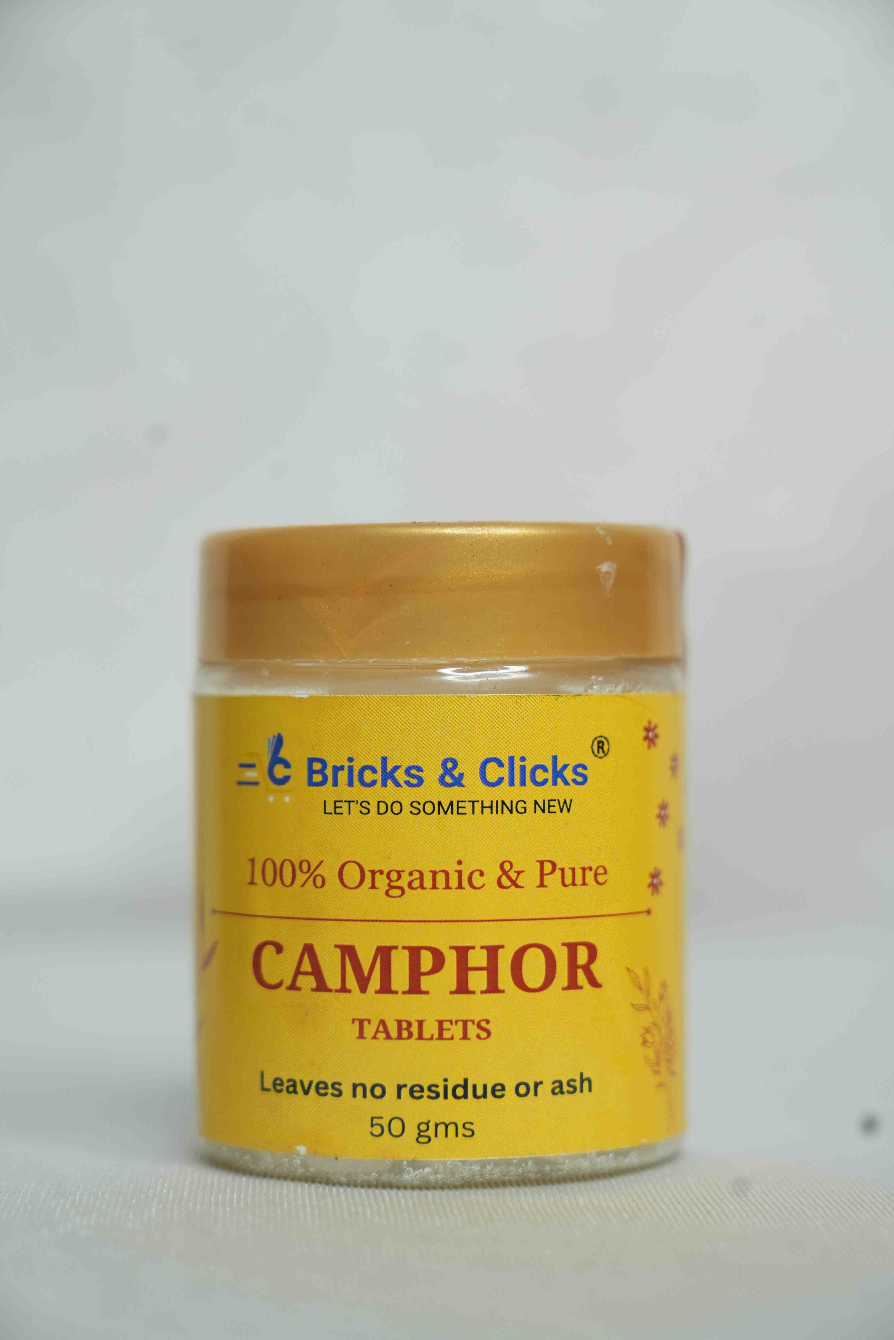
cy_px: 670
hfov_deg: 15.5
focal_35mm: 88
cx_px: 447
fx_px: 3278
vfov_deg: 23.1
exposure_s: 1/100
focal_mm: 88
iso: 640
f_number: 5.6
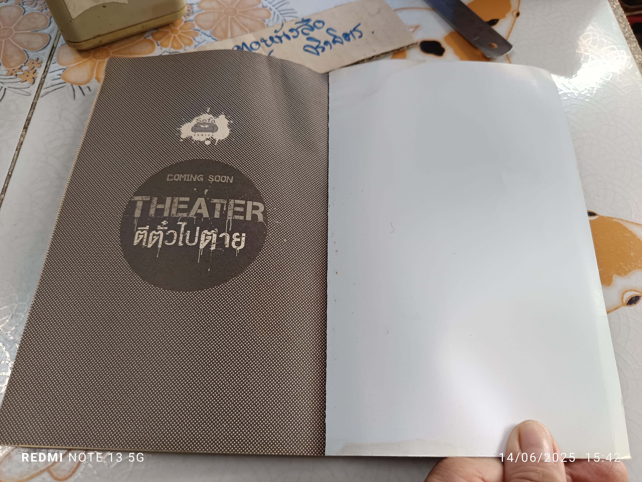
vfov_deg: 56.8
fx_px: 445
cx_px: 321
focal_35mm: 24
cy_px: 241
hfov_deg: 71.6
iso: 253
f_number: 1.7
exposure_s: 1/50
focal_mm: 5.31
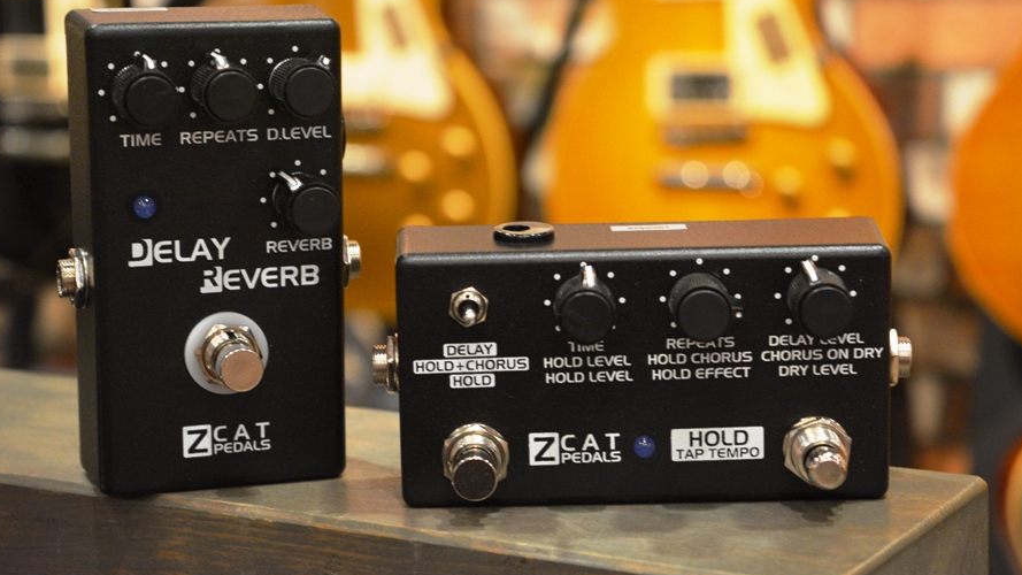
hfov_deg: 24.3
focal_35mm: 88
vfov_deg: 13.8
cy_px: 256
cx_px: 508
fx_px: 2372
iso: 2500
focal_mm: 55
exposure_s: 1/30
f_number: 5.6
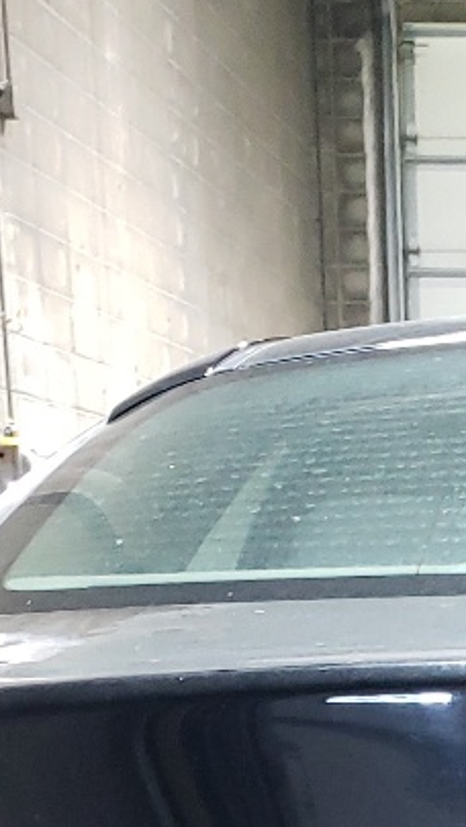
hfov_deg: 10.3
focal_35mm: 112
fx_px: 2459
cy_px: 1199
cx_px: 781
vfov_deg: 17.4
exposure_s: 1/40
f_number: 1.5
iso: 251
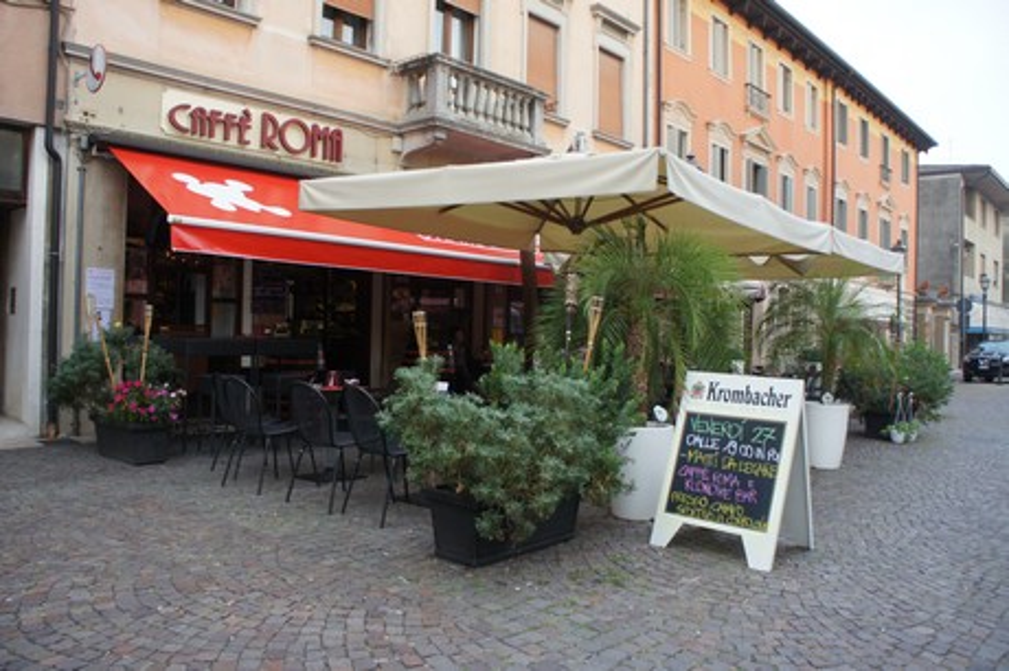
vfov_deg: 47.9
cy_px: 336
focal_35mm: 27
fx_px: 756
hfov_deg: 67.4
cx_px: 504
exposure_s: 1/250
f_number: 5.6
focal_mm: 18
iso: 800
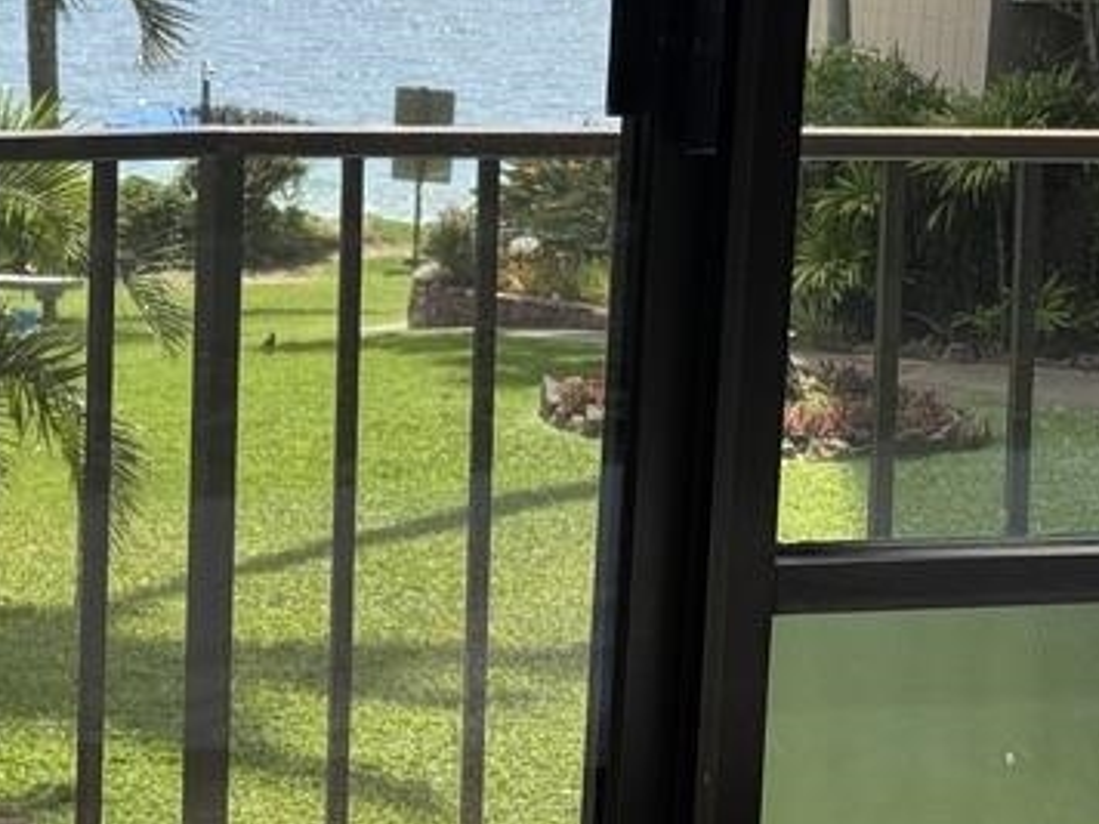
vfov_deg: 10.7
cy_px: 259
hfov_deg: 13.9
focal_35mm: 138
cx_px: -210
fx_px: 4381
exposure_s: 1/1770
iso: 64
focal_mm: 6.76
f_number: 1.78
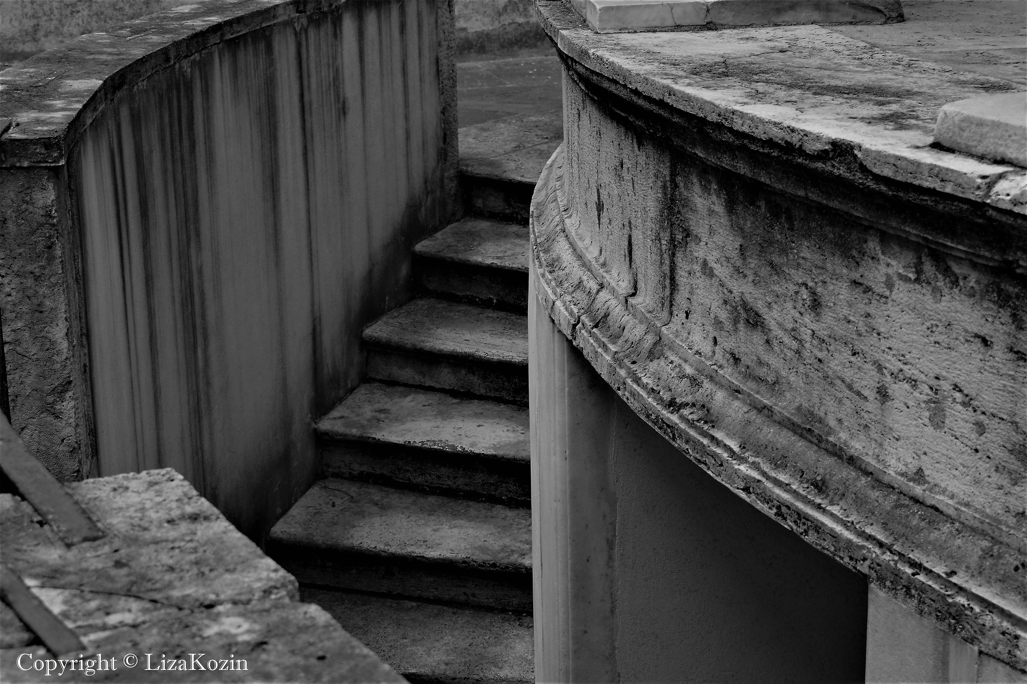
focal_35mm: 63
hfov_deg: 31.9
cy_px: 342
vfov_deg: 21.6
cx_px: 514
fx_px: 1797
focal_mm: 42
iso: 1400
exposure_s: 1/60
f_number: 9
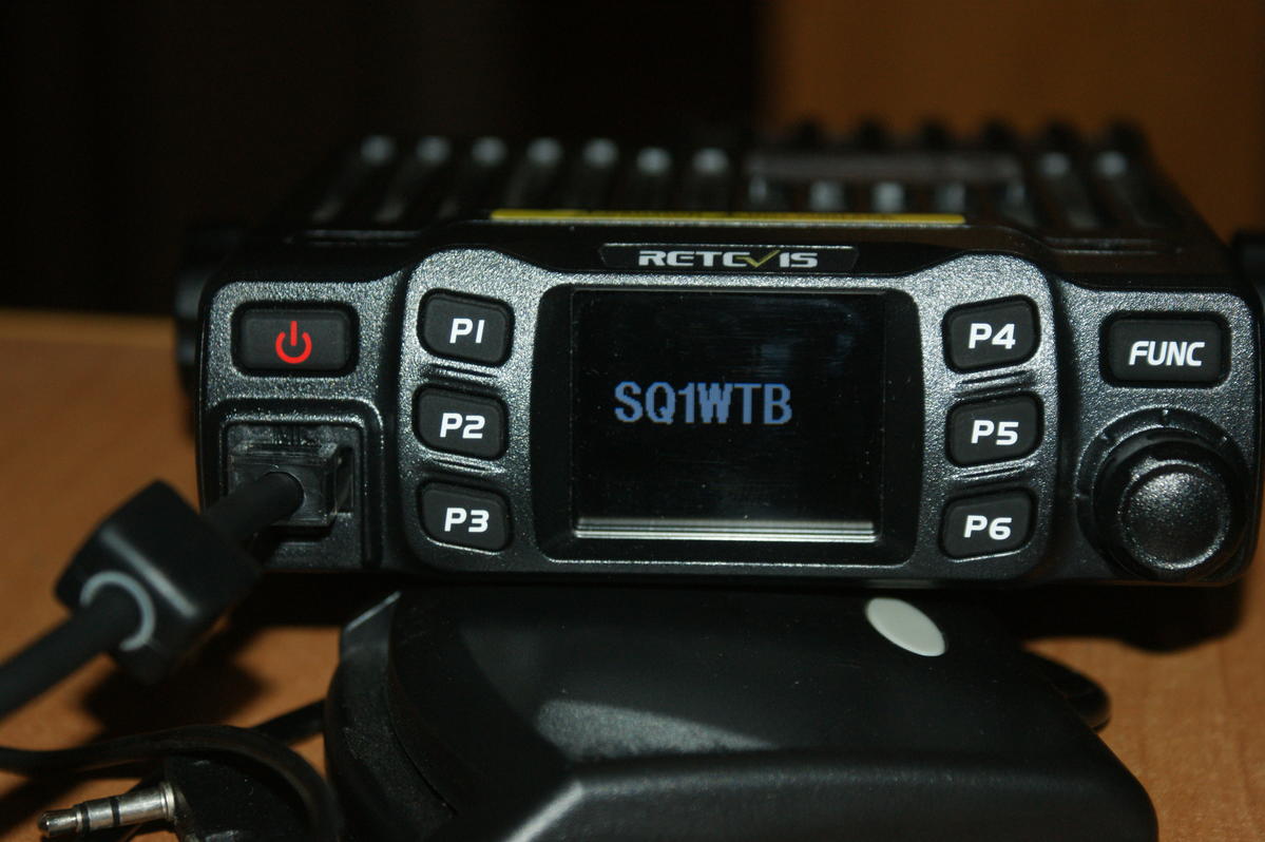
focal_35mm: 105
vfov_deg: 13.0
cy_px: 421
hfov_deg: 19.5
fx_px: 3687
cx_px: 632
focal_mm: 70
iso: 400
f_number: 5.6
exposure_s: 1/125
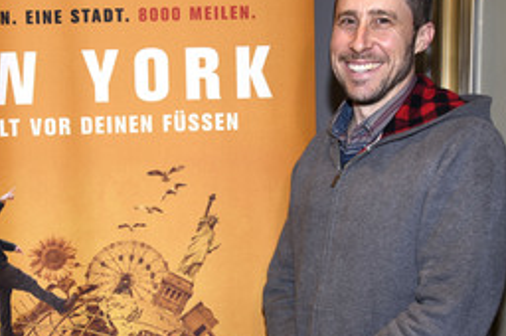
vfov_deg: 22.4
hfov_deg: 33.1
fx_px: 842
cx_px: 161
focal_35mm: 60
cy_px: 235
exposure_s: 1/50
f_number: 6.3
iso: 800
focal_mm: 34
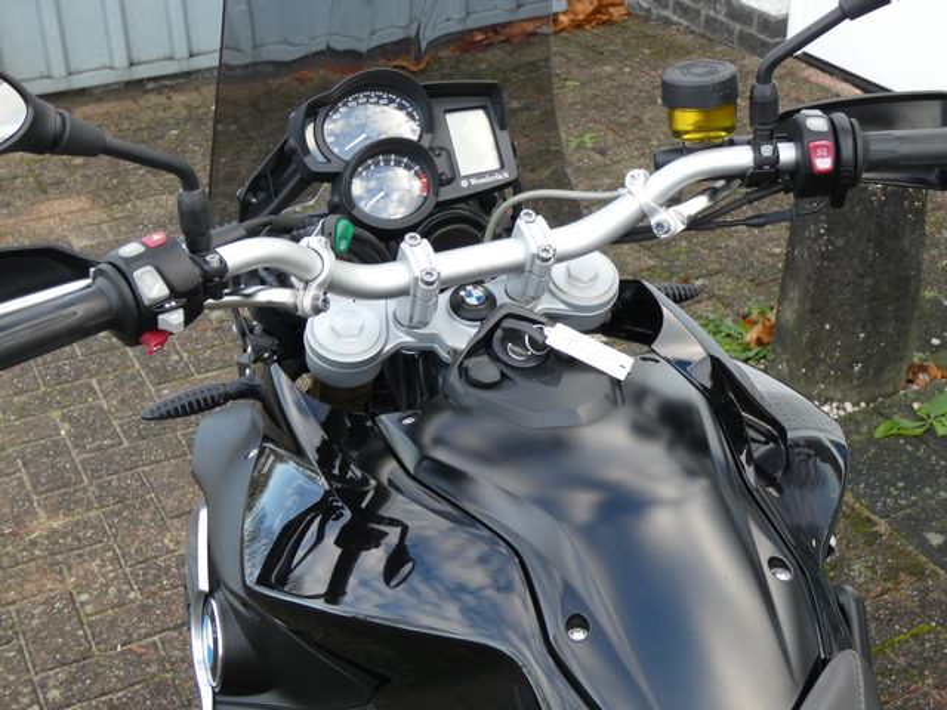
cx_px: 474
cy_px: 355
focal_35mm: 55
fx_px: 1505
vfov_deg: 26.6
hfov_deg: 34.9
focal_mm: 9.9
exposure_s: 1/80
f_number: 4
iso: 200
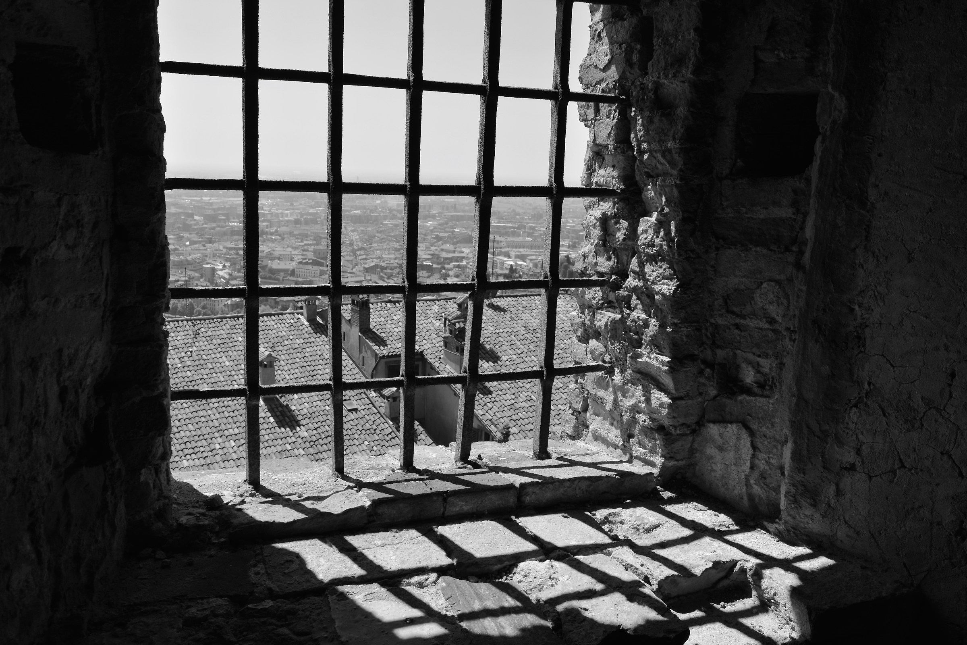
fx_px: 806
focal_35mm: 30
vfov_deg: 43.6
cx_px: 484
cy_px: 322
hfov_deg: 61.9
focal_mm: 20
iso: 100
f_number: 9
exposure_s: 1/200
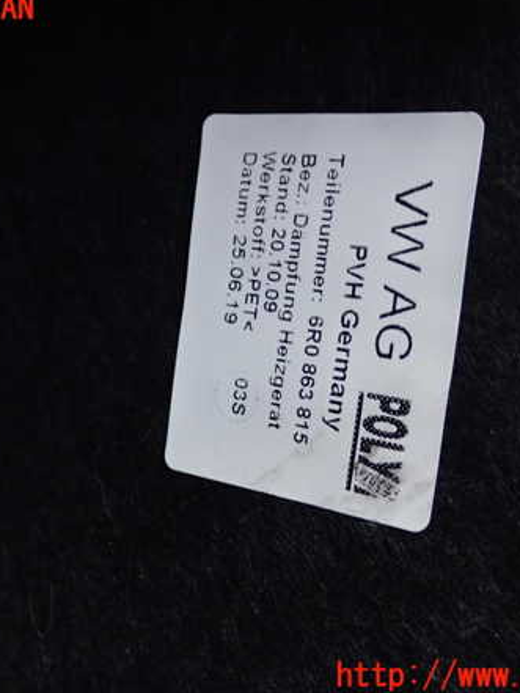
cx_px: 220
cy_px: 343
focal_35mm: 49
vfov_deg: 38.9
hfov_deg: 29.6
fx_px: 981
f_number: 2.5
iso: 800
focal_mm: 6.37
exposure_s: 1/20
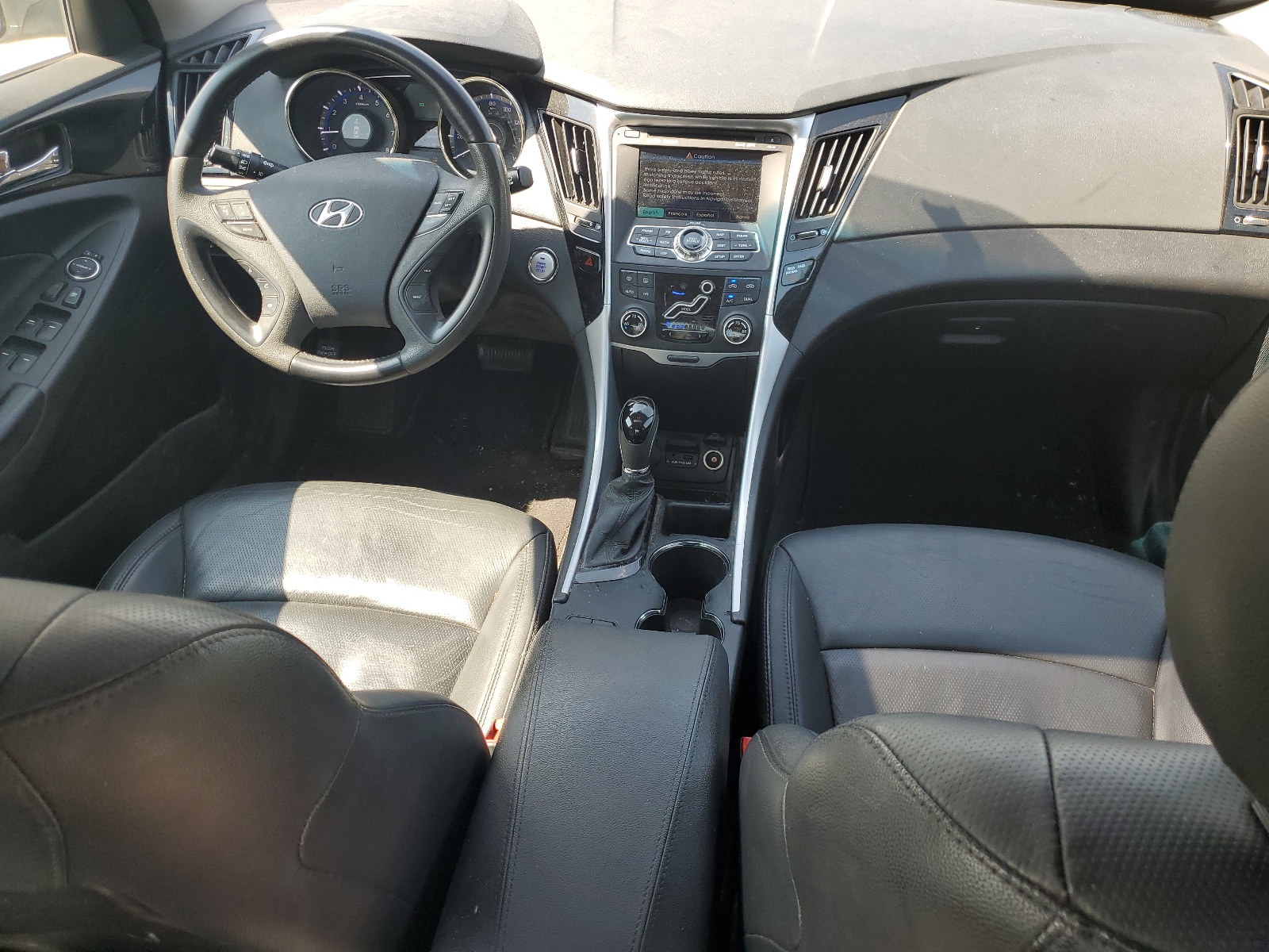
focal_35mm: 26
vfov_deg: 53.1
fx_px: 953
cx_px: 634
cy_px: 476
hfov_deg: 67.3
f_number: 1.5
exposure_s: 1/278
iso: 50
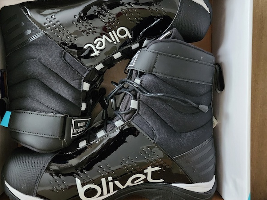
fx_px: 239
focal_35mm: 31
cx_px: 120
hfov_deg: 58.3
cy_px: 87
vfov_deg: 45.3
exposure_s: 1/20
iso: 1250
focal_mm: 6.4
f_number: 1.8
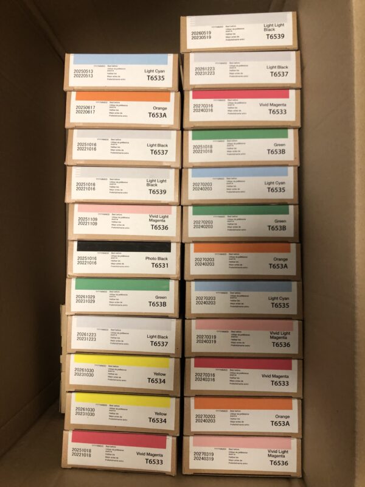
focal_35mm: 28
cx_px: 182
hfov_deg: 49.7
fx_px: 394
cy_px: 244
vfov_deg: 63.4
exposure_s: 1/17
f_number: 1.8
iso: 40
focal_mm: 3.99
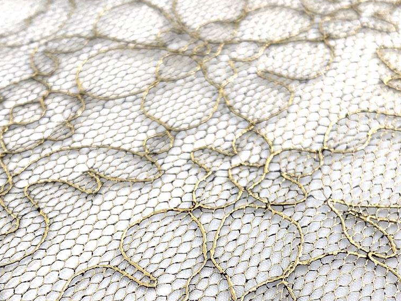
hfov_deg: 30.3
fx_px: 742
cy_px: 225
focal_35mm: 64
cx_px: 211
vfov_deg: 22.7
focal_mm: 4.25
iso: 80
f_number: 1.8
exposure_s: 1/120
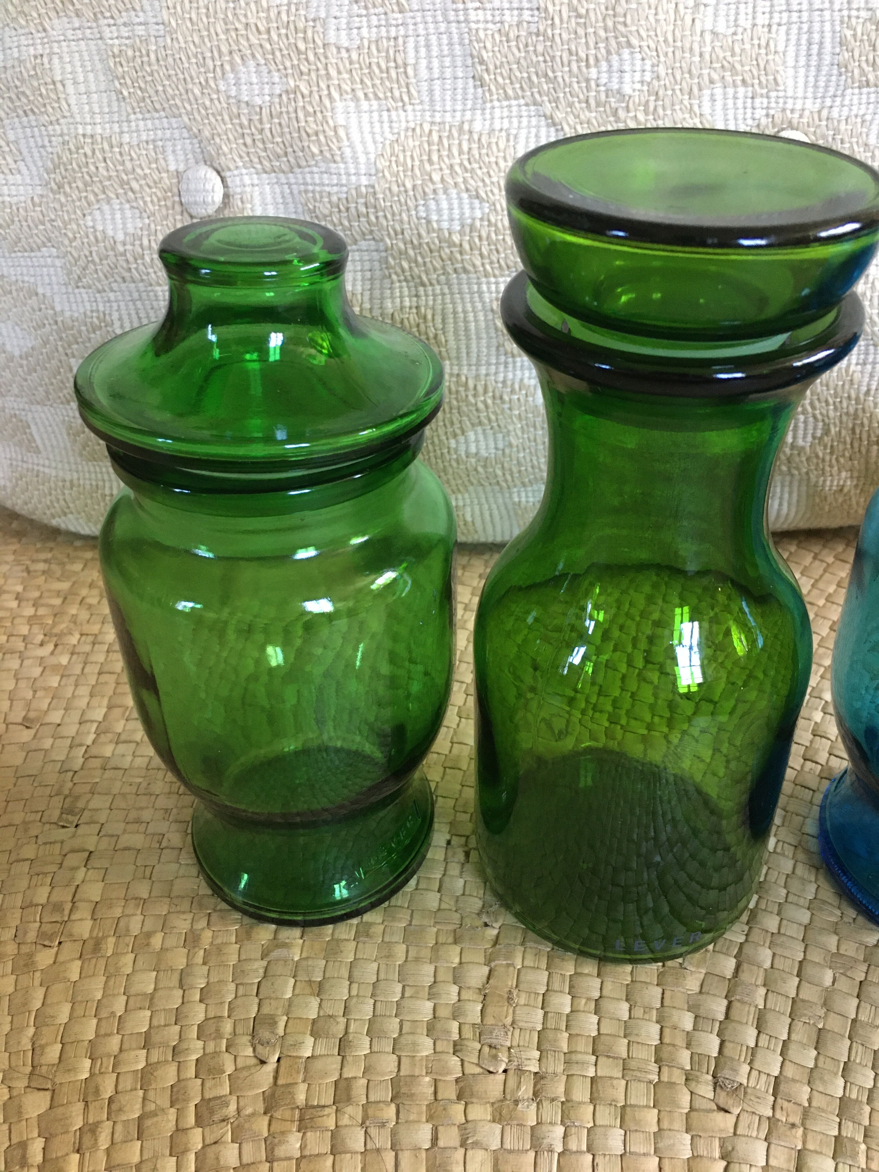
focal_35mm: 29
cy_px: 586
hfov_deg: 48.2
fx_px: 982
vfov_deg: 61.7
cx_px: 440
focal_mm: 4.15
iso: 200
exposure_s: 1/33
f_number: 2.2
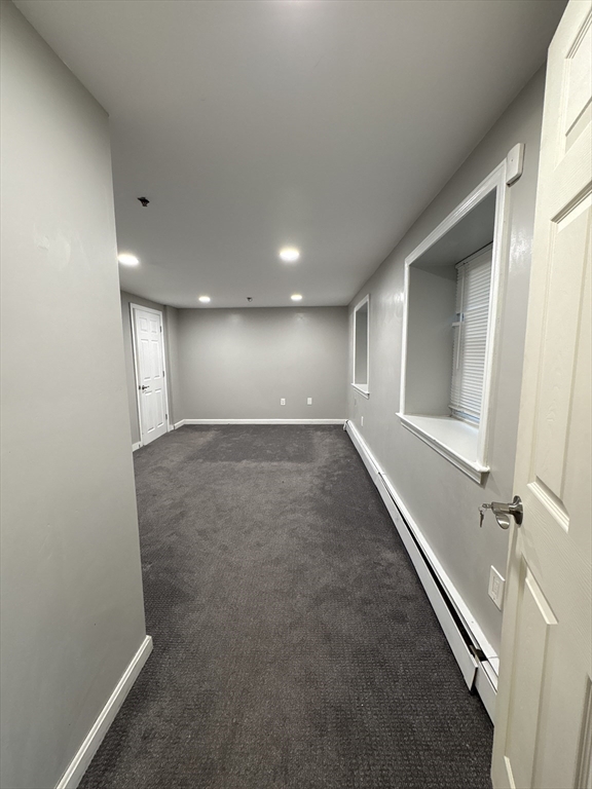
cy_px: 394
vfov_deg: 102.1
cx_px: 296
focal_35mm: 14
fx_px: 319
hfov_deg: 85.7
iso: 200
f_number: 2.2
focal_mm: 2.22
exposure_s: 1/60
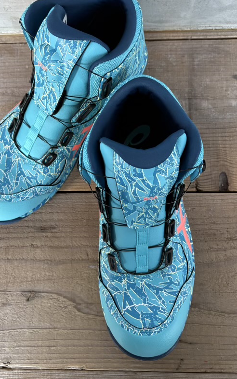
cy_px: 155
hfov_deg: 36.2
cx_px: 99
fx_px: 362
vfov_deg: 55.0
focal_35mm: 35
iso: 160
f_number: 1.6
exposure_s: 1/60
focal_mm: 5.96
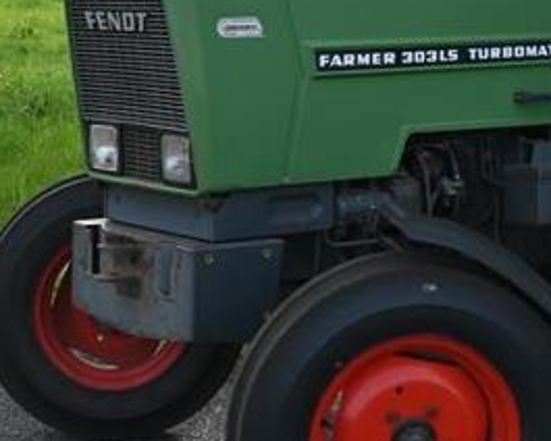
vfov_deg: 15.8
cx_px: 293
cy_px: -24
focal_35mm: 95
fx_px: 1549
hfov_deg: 20.2
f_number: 7.1
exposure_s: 1/400
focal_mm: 18
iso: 100
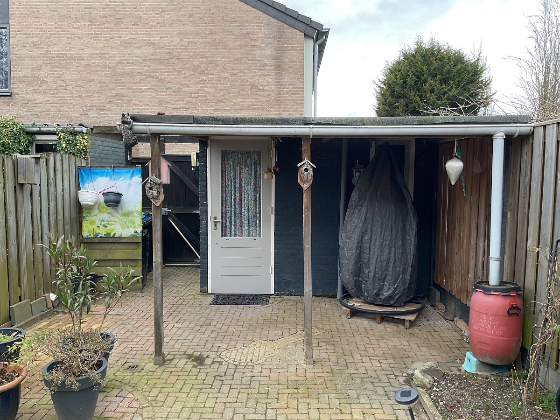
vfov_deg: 48.2
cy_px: 210
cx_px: 280
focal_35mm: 29
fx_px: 469
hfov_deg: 61.7
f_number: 1.8
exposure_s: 1/100
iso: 25
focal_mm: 3
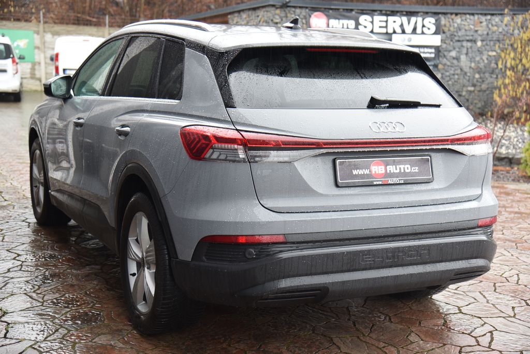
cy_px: 177
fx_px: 766
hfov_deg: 38.2
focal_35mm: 52
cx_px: 265
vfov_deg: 26.0
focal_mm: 52
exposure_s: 1/40
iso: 500
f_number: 4
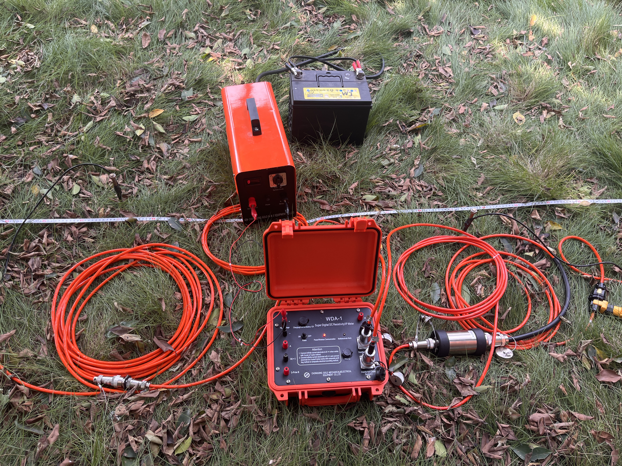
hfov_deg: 67.3
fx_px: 467
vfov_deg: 53.1
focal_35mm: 26
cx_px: 311
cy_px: 233
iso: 40
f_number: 1.6
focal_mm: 5.1
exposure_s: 1/128
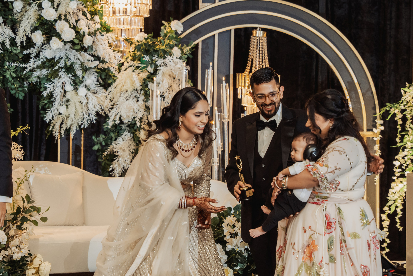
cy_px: 138
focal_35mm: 105
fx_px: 1205
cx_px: 206
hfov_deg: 19.5
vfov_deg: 13.0
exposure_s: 1/160
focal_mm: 70
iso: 1250
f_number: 2.8
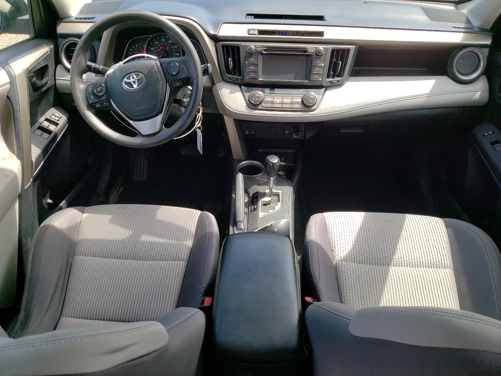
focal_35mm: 26
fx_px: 376
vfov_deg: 53.1
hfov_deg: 67.3
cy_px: 188
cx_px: 250
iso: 50
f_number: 1.5
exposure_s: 1/769
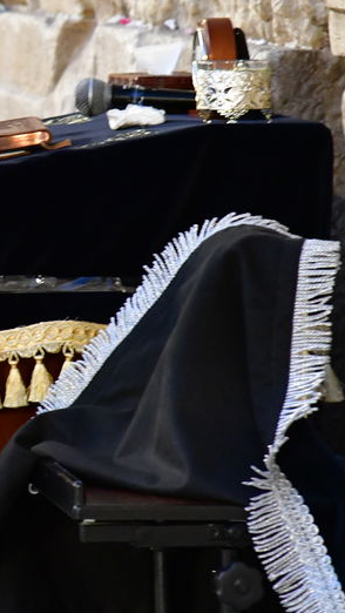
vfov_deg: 6.4
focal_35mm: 337
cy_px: 85
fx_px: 5475
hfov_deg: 3.6
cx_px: -381
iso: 8000
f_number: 5.6
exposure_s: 1/100
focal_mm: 120
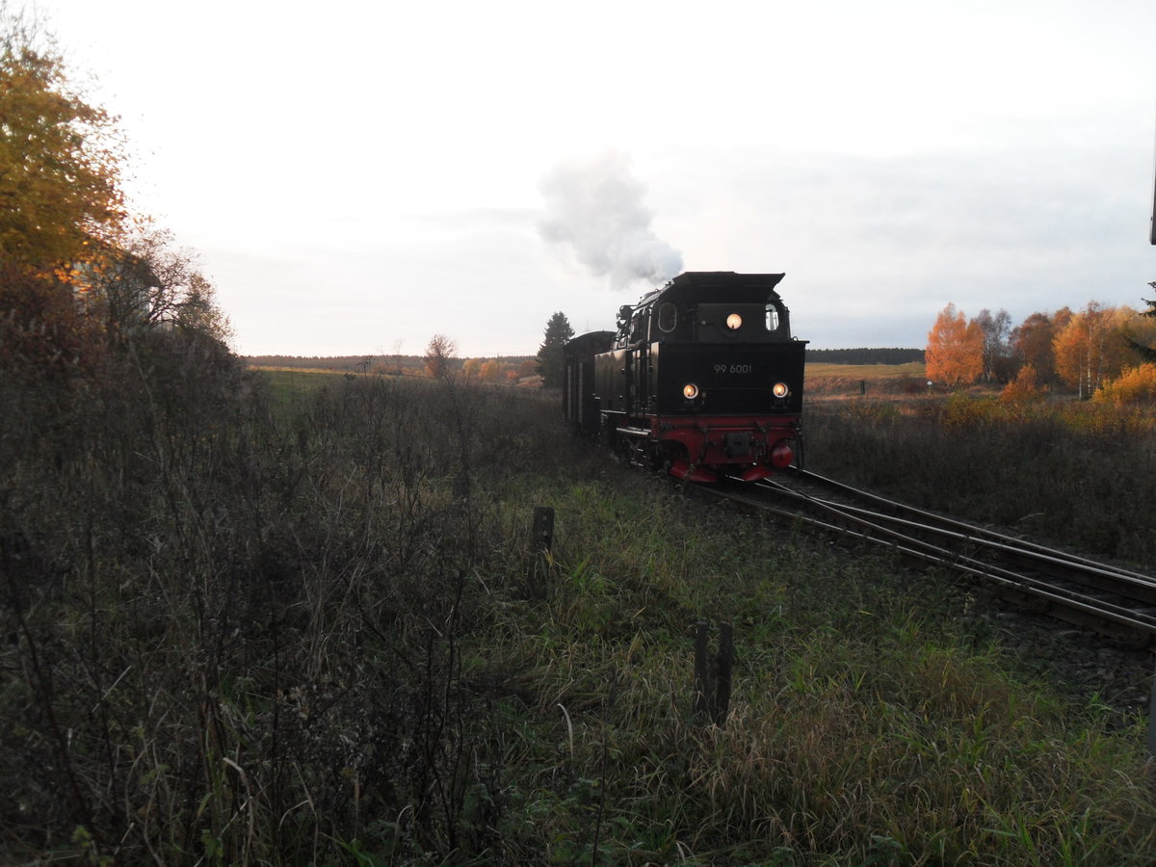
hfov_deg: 52.6
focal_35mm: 35
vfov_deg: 40.7
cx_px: 578
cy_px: 434
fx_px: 1169
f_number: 2.8
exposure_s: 1/125
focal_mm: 6.2
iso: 100
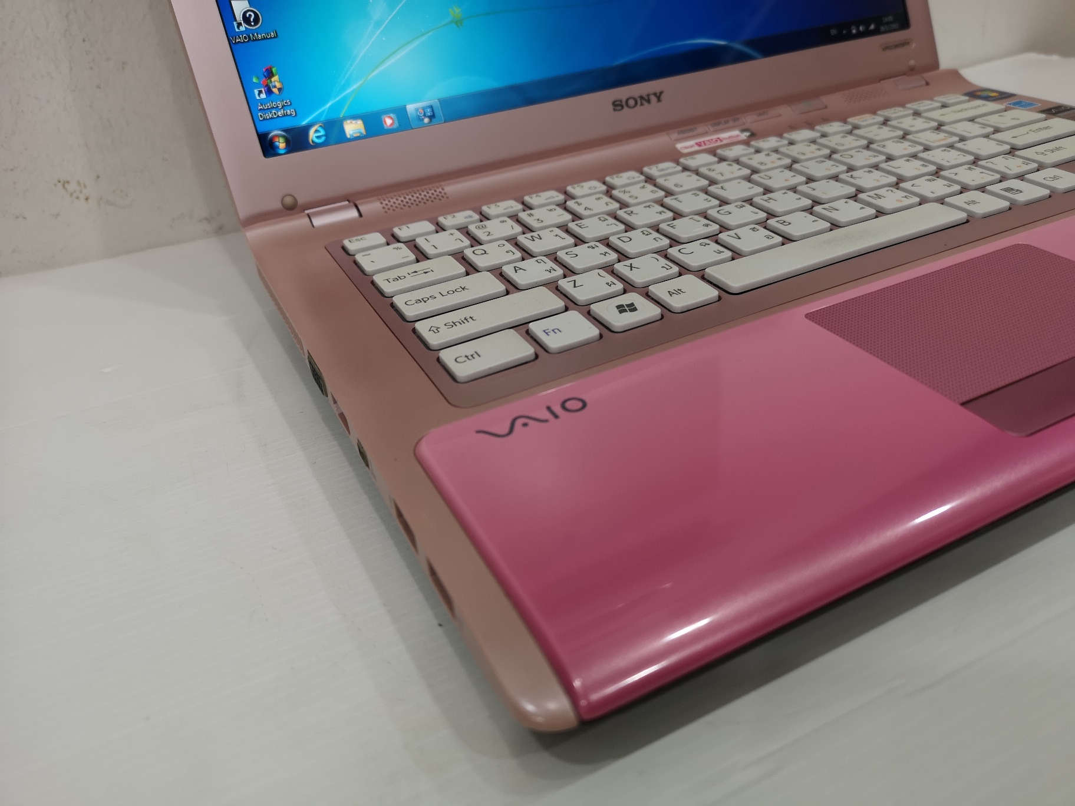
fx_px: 838
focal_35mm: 27
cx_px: 538
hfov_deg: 65.3
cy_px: 403
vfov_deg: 51.4
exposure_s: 1/50
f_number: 1.8
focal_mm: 3.95
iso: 80
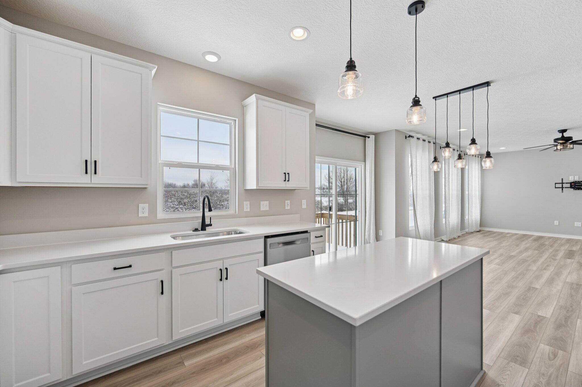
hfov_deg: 100.4
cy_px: 194
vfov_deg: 77.2
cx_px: 291
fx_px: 242
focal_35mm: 15
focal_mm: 15
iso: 400
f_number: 4
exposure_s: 1/250
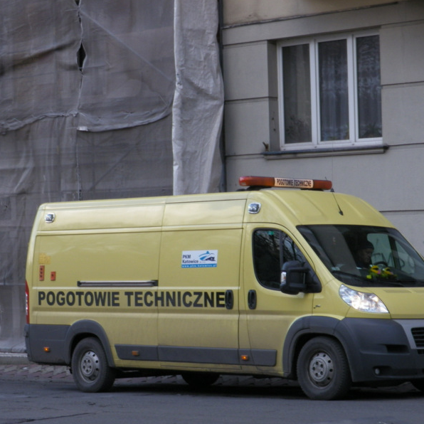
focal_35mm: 108
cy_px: 211
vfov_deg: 16.1
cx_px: 263
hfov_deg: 16.1
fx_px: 1497
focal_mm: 16.4
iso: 80
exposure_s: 1/50
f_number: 5
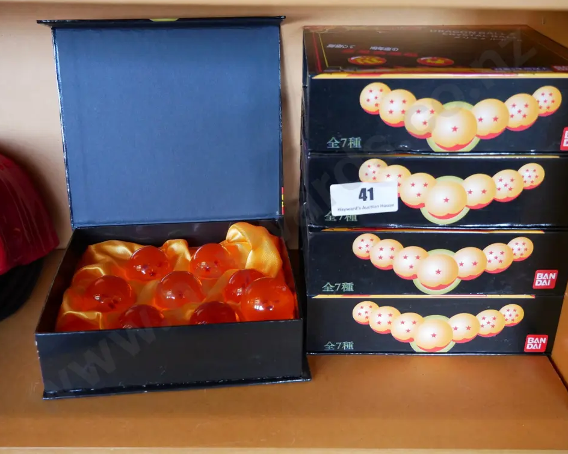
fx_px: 605
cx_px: 281
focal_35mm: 36
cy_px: 224
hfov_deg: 50.3
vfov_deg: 41.1
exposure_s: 1/60
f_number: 3.8
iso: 2500
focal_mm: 17
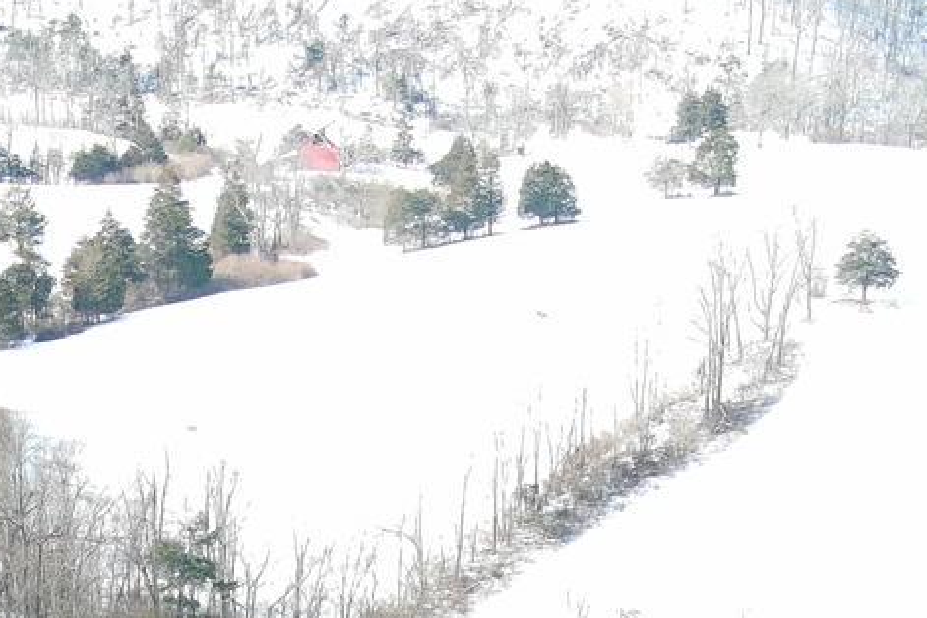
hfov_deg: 16.2
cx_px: 260
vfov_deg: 10.0
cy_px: 1290
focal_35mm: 126
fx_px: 3244
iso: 100
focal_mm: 10.57
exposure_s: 1/270
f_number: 2.8
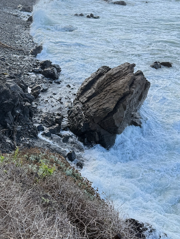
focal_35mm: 42
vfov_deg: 44.7
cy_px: 128
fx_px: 291
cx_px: 37
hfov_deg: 33.4
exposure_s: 1/1139
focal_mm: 6.76
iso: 100
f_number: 1.78
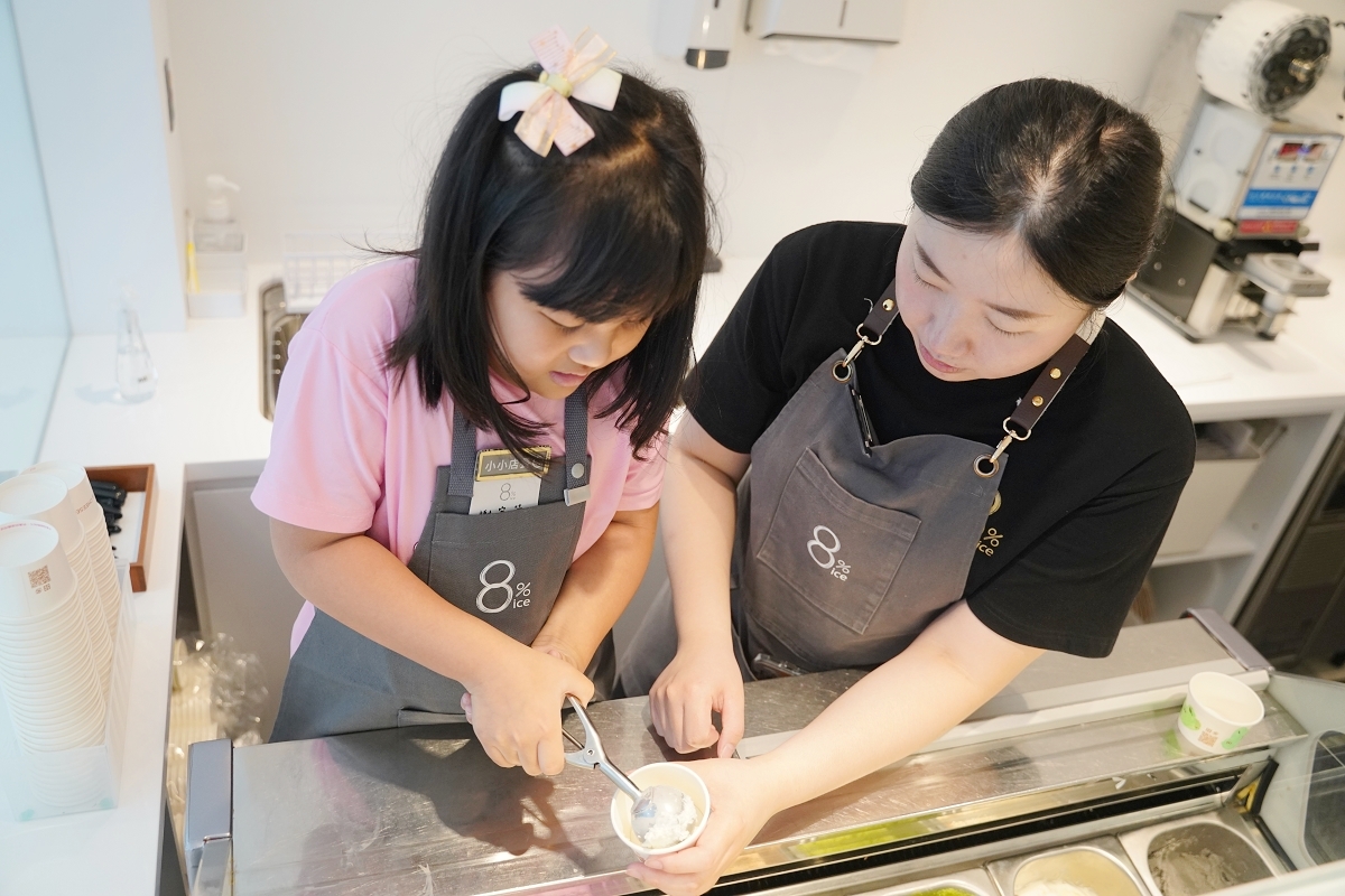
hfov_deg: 63.7
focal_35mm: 29
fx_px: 1083
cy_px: 448
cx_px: 672
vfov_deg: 45.0
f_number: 3.5
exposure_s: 1/160
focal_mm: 29
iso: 1600
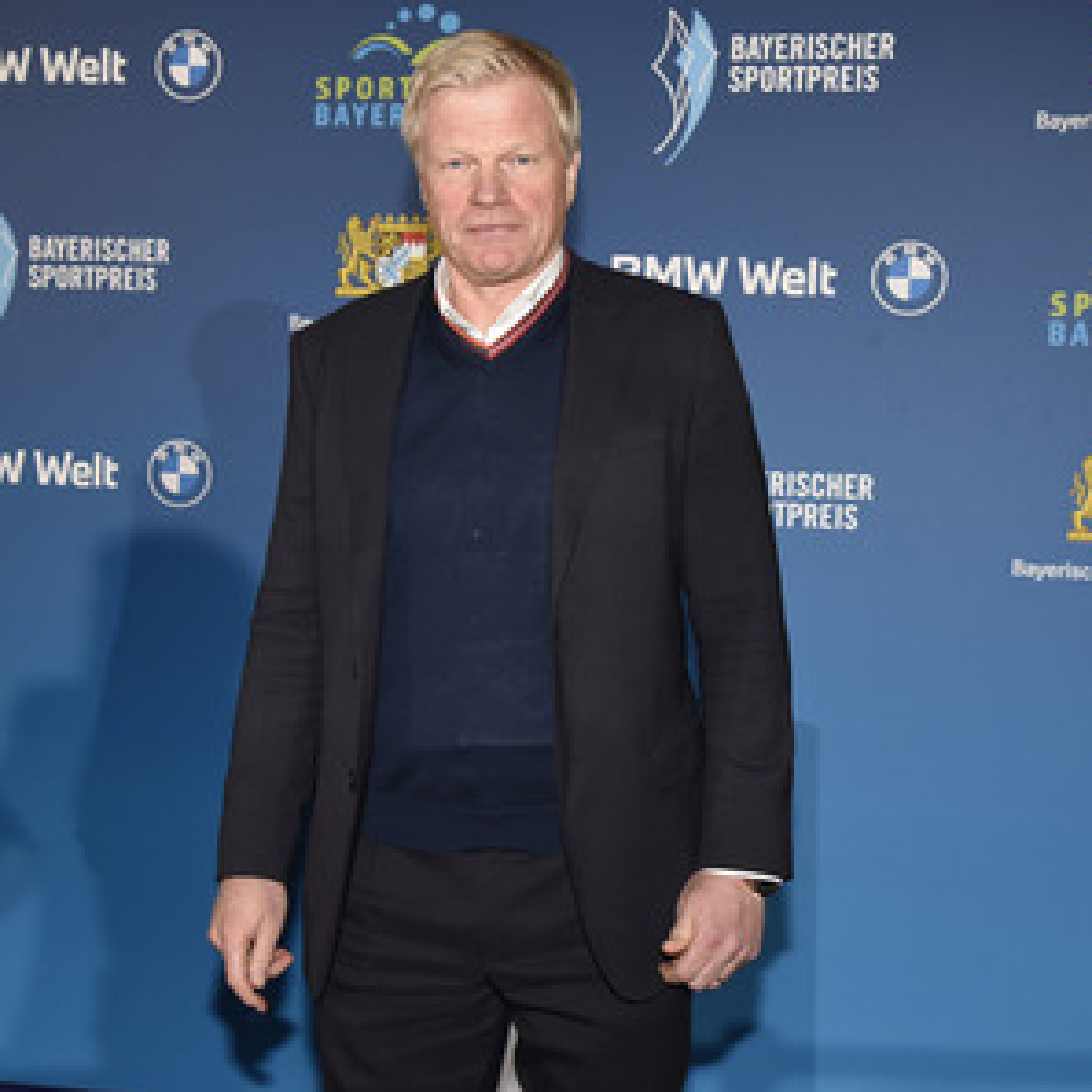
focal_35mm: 49
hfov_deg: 34.7
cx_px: 535
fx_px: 1749
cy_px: 544
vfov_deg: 34.7
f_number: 6.3
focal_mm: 38
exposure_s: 1/80
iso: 1600
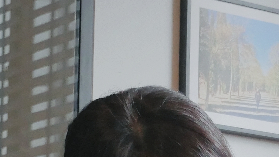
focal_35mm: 207
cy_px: 424
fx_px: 1531
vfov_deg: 5.6
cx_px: 391
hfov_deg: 10.1
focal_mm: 19
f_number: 2.8
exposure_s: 1/250
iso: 1600
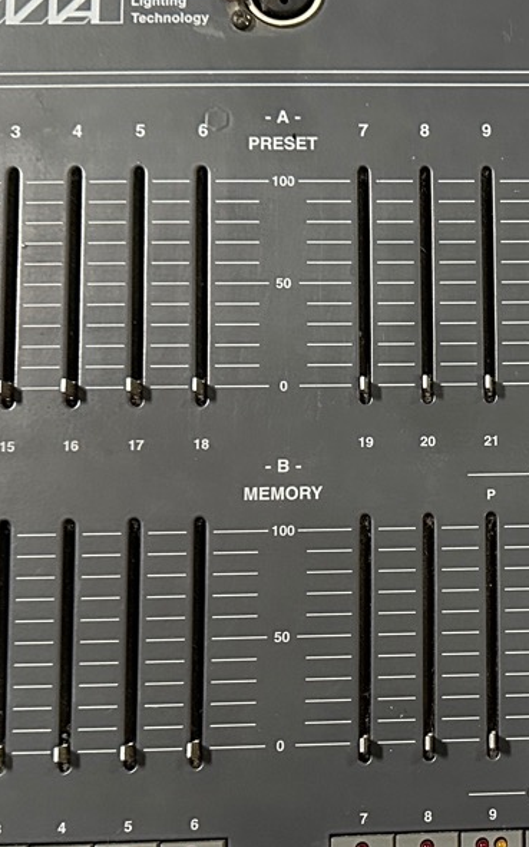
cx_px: 648
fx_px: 1431
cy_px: 515
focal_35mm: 62
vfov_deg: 32.9
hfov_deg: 19.6
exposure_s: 1/25
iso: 800
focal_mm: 6.86
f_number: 1.78
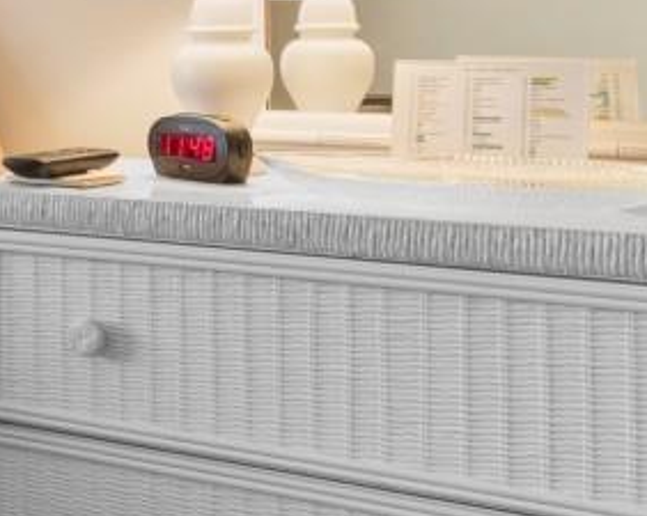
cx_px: -551
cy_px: 9
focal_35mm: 81
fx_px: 1549
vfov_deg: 18.5
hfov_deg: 18.1
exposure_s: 1/5
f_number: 4.5
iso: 100
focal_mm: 10
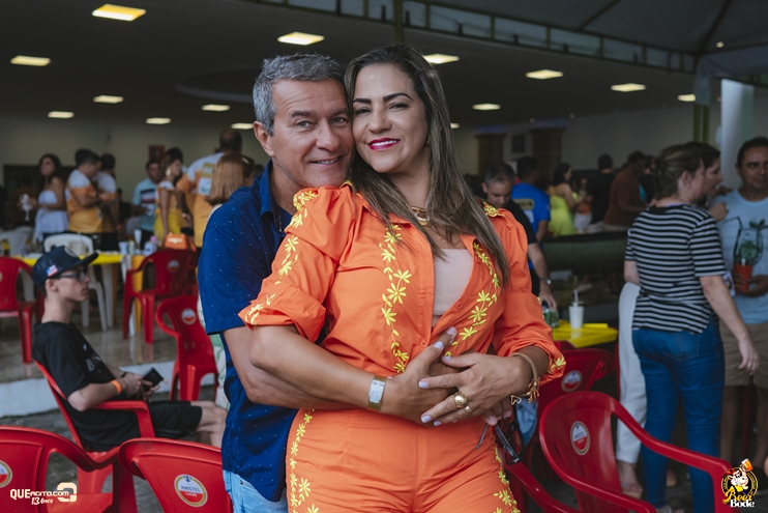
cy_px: 256
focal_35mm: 36
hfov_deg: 53.1
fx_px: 768
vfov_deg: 36.9
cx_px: 384
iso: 1600
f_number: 2.5
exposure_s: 1/3200
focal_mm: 24
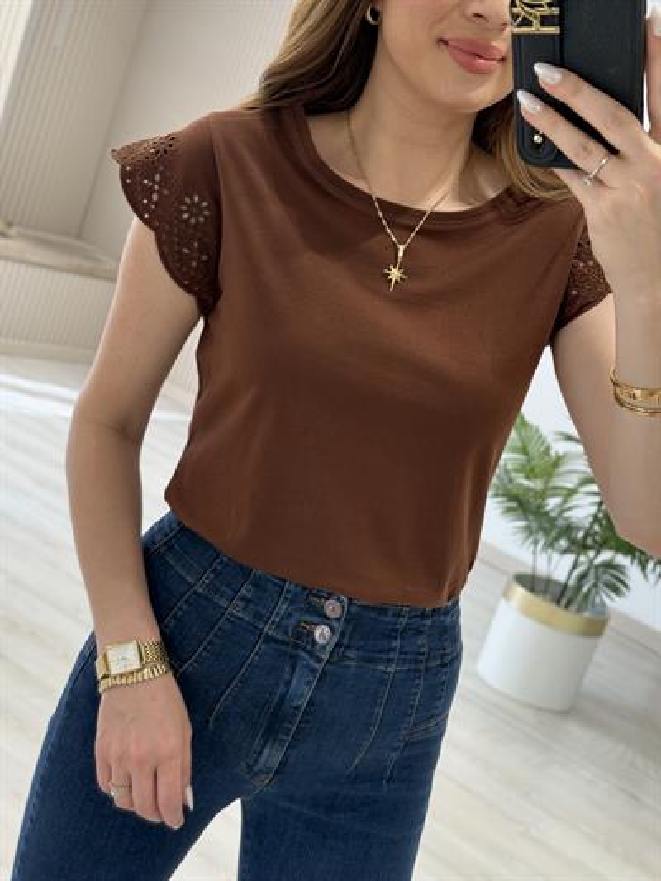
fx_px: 1222
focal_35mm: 48
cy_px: 440
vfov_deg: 39.6
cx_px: 330
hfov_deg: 30.3
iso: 64
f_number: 1.78
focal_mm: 6.76
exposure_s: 1/121
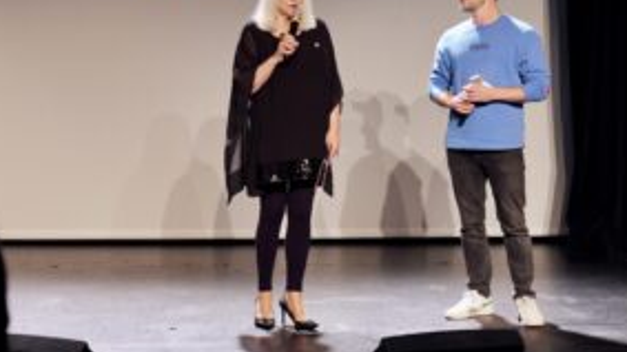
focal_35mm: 89
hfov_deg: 23.9
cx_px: 323
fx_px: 1479
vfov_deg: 13.5
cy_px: 63
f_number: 5.6
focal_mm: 60
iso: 3200
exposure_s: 1/60
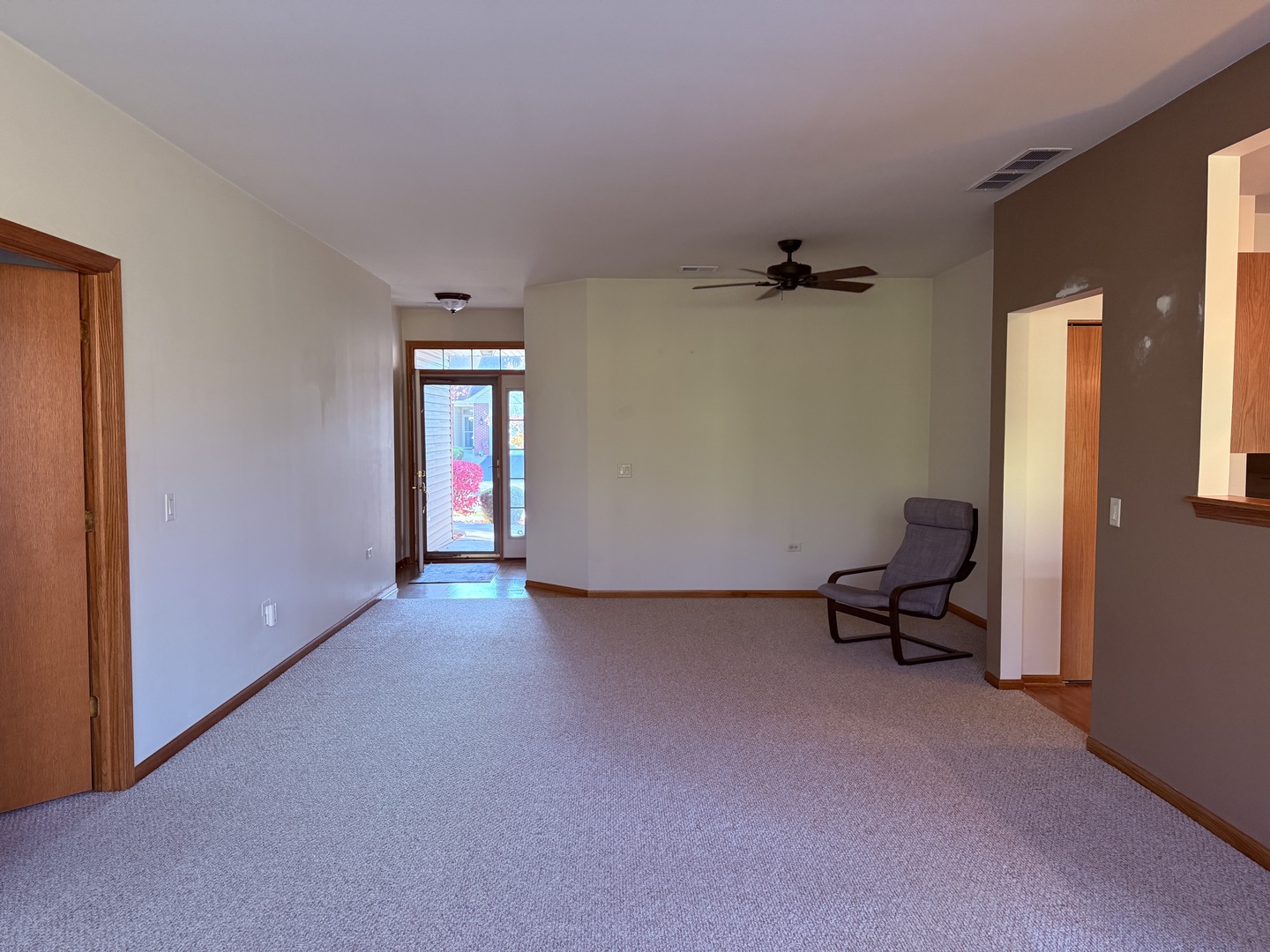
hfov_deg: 71.6
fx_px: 881
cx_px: 635
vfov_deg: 56.8
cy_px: 476
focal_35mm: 24
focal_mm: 6.76
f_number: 1.78
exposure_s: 1/120
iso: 400
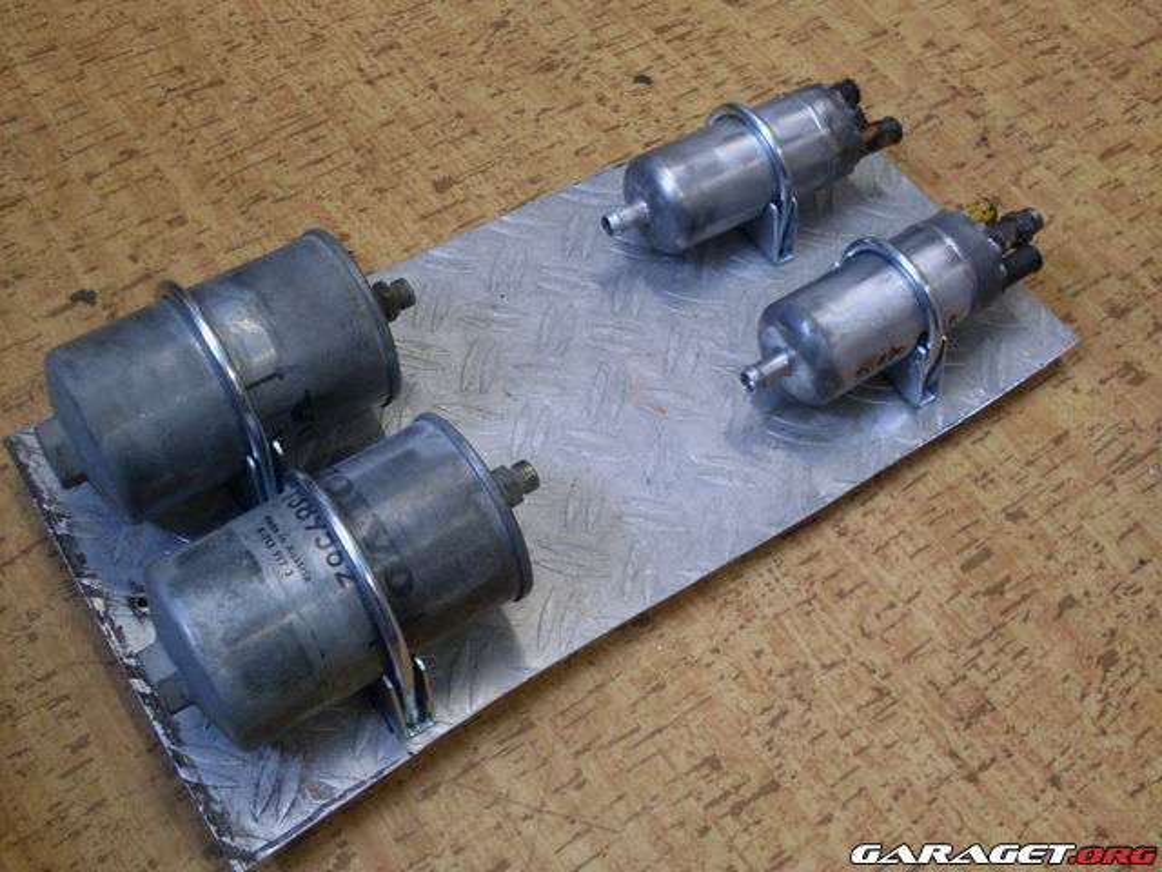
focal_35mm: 38
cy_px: 436
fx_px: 1276
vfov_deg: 37.7
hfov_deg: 49.0
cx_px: 581
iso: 200
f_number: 2.8
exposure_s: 1/30
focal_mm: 6.3
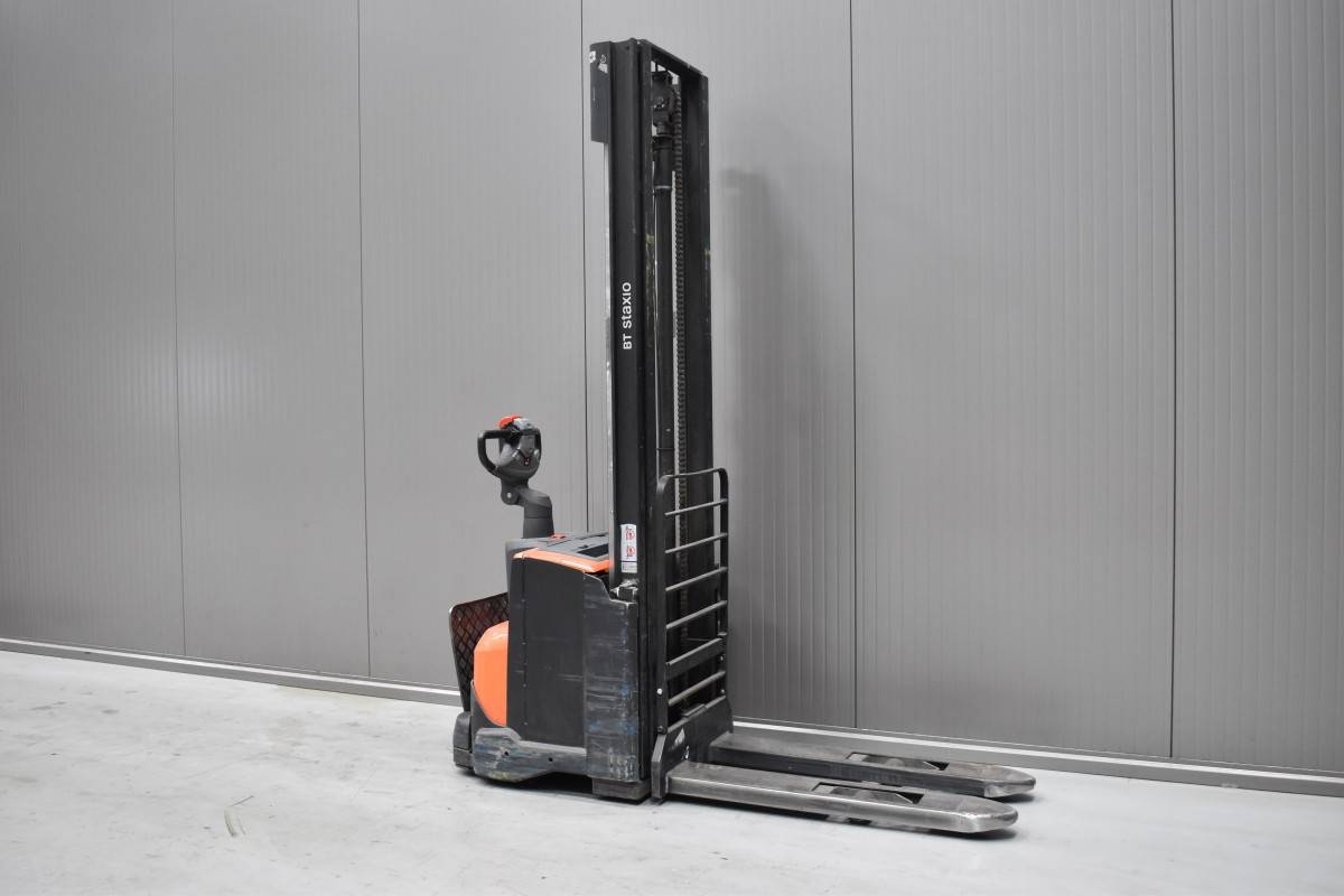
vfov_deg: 40.0
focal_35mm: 33
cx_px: 672
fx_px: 1232
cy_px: 448
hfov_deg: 57.2
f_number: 5
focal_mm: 22
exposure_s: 1/50
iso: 1600
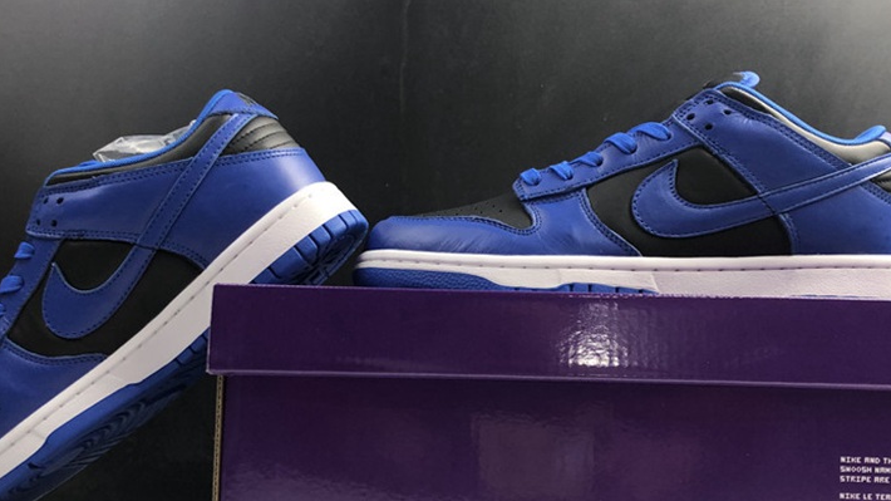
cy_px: 380
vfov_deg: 26.7
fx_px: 1039
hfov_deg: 46.4
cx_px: 439
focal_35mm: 44
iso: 25
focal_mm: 4
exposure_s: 1/33
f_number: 1.8
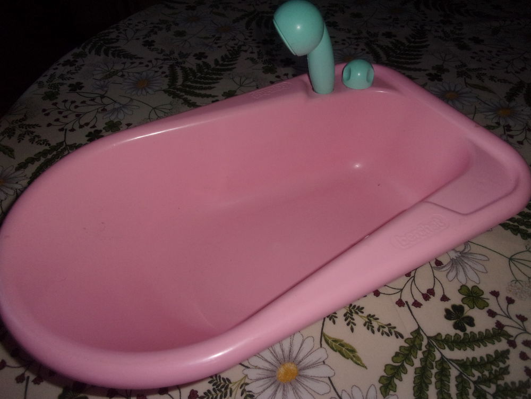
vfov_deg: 49.7
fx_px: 430
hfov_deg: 63.4
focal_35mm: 28
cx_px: 266
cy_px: 200
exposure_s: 1/34
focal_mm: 5.1
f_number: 3.9
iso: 200
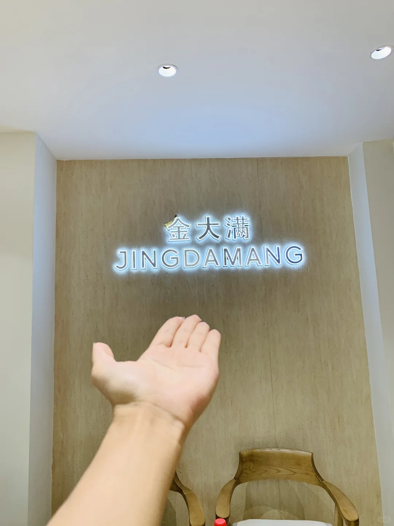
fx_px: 395
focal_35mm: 26
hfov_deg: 53.1
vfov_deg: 67.3
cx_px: 197
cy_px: 263
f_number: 1.8
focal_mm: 4.25
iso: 50
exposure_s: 1/121
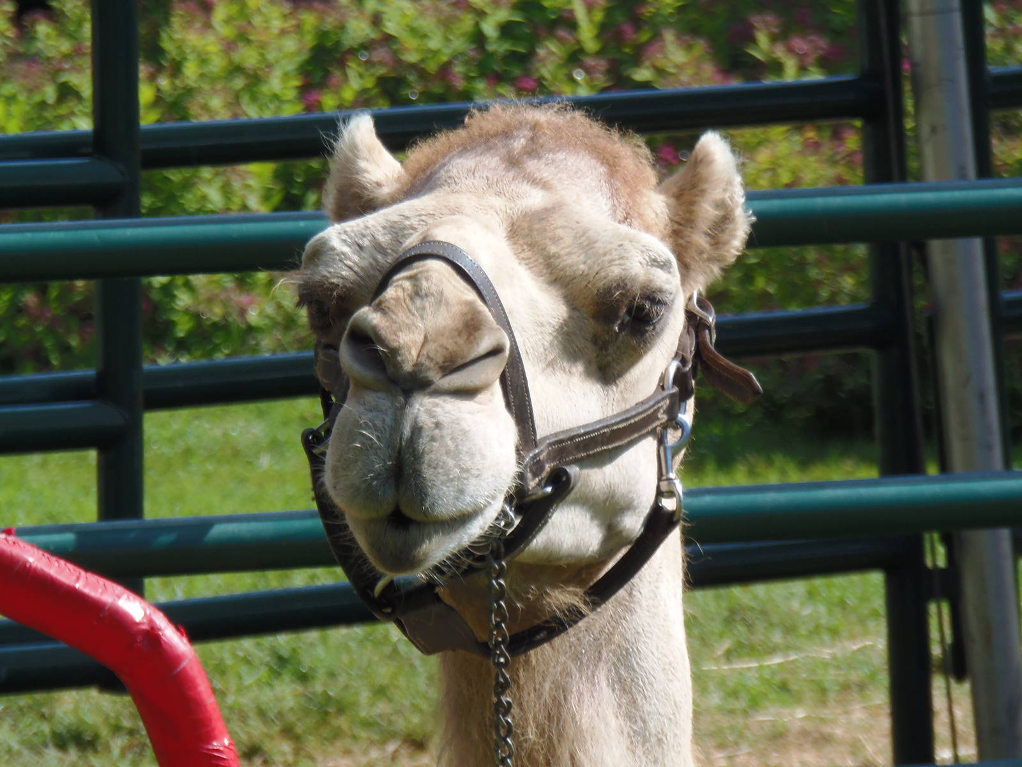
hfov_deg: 5.2
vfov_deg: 3.9
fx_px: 11337
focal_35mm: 384
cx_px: 511
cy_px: 384
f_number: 5
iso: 64
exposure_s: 1/320
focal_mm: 71.1
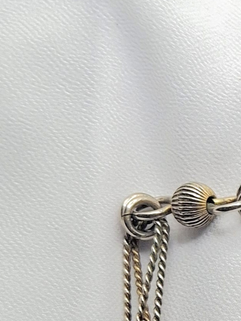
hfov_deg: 10.8
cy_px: 277
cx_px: 515
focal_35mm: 123
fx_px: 1141
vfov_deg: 15.9
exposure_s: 1/120
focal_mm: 4.69
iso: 32
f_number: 1.8
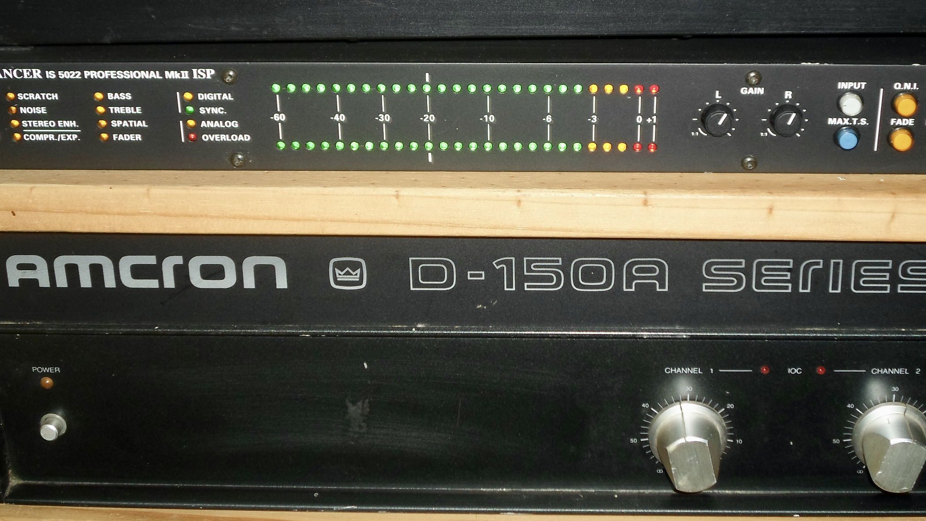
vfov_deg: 20.5
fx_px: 1424
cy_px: 114
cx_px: 516
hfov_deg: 36.0
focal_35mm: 58
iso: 100
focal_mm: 7.8
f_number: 3.2
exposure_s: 1/45
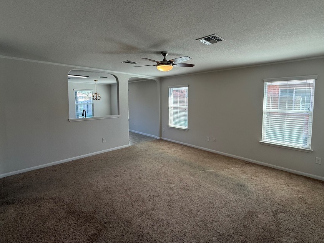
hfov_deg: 91.0
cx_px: 171
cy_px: 110
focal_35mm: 17
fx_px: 159
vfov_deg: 74.5
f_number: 2.2
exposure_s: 1/120
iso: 80
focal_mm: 2.22
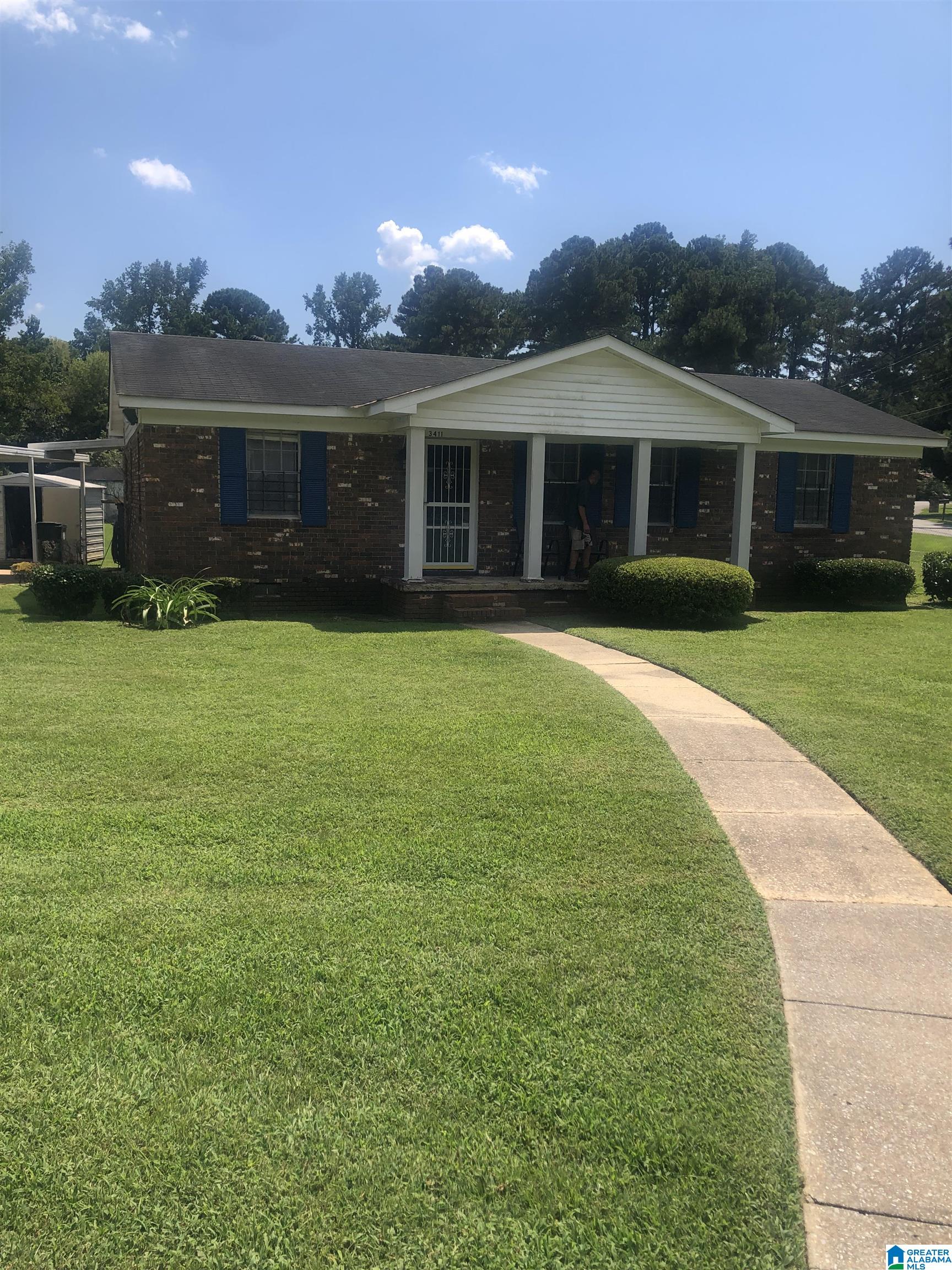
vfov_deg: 63.4
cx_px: 476
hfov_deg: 49.7
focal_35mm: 28
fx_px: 1027
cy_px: 635
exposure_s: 1/1919
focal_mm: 3.99
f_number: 1.8
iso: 20
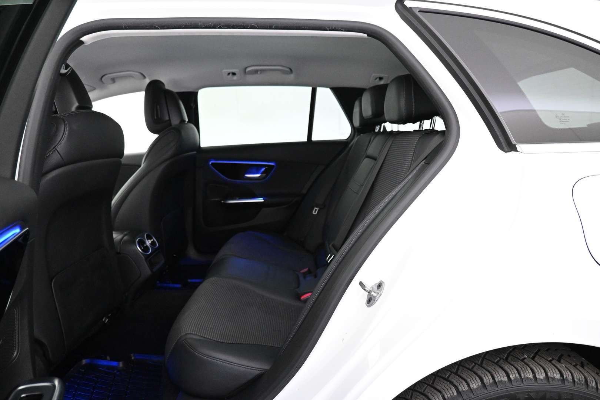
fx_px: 400
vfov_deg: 53.1
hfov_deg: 73.7
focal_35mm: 24
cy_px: 200
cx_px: 300
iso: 4000
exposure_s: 1/50
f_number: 3.5
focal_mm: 16
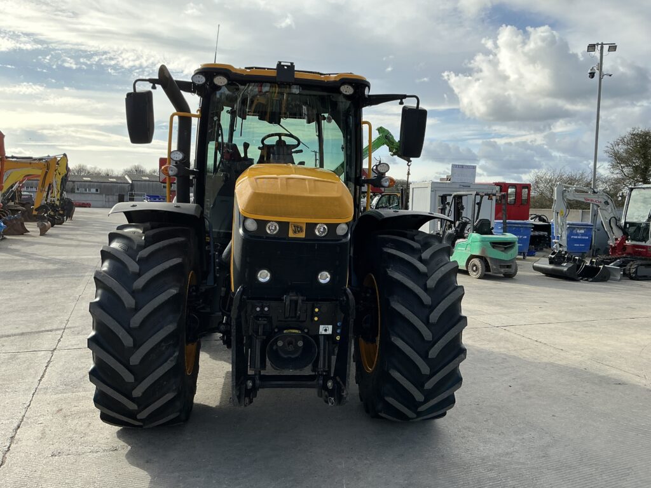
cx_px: 326
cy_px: 244
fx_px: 527
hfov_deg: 63.4
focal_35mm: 28
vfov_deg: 49.7
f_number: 1.8
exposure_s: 1/1490
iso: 25
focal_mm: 3
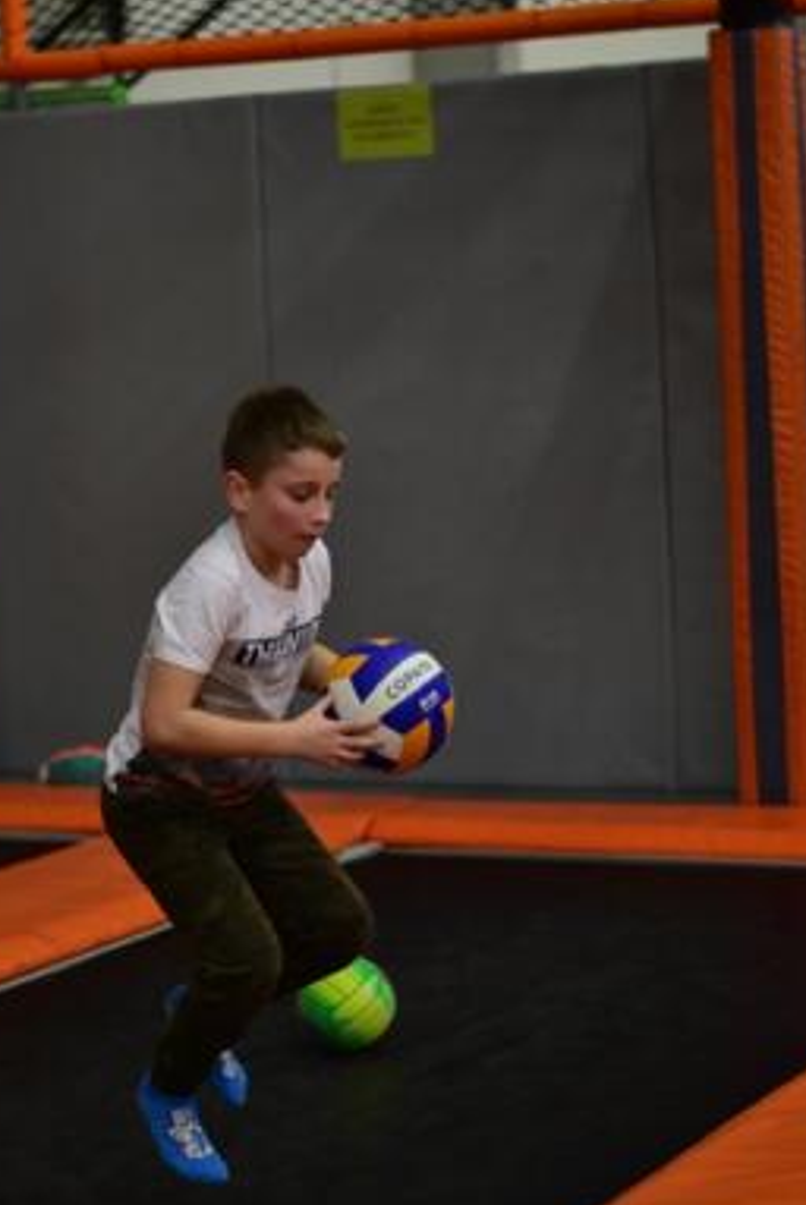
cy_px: 614
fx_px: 3285
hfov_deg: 14.0
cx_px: 324
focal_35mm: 98
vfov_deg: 20.8
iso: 1250
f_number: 1.8
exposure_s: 1/500
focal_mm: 50
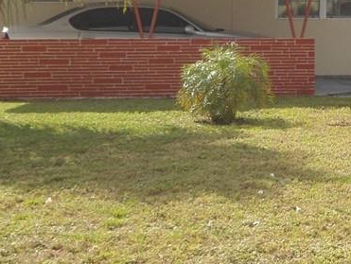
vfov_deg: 14.4
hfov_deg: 18.9
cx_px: 316
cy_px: 37
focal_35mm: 102
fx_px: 1035
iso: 80
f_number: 3.2
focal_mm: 6.7
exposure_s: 1/640
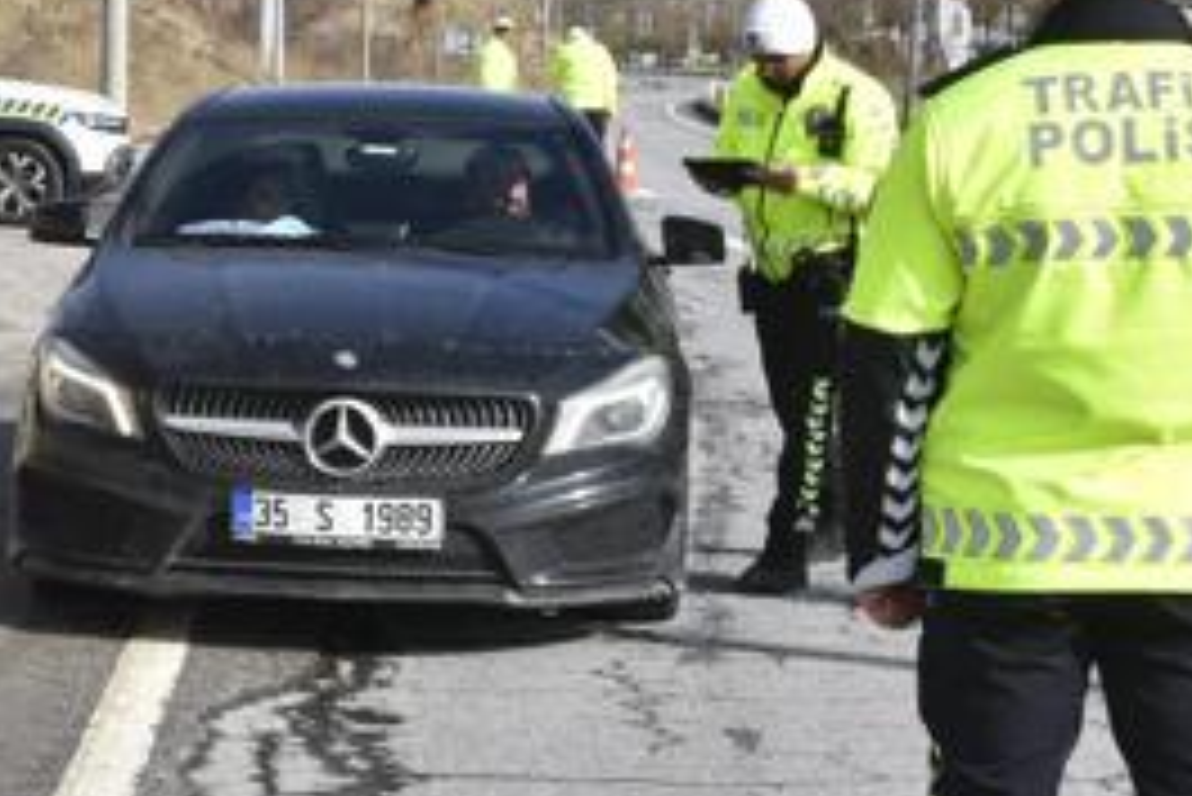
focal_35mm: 139
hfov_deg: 14.6
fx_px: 4605
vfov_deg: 9.9
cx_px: 146
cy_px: 495
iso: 320
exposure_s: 1/640
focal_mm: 40
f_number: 13
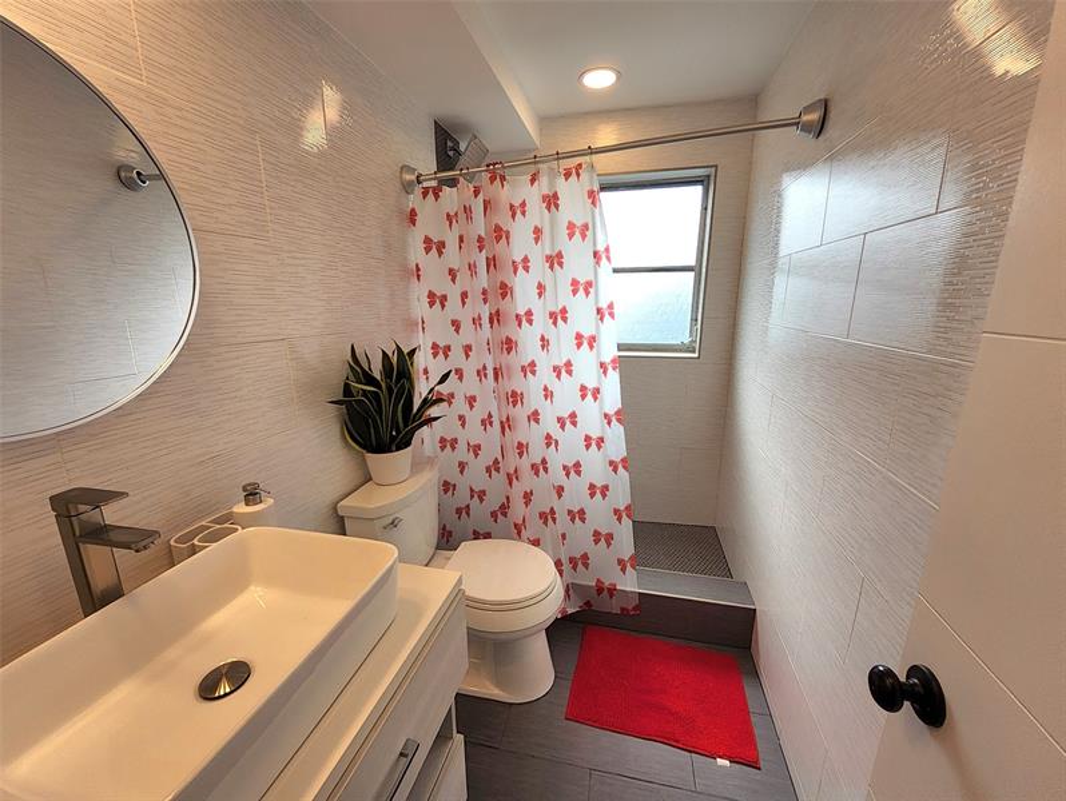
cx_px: 533
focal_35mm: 13
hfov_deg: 106.1
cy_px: 400
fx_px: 401
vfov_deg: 90.0
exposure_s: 1/123
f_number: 2.2
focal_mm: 1.13
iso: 32
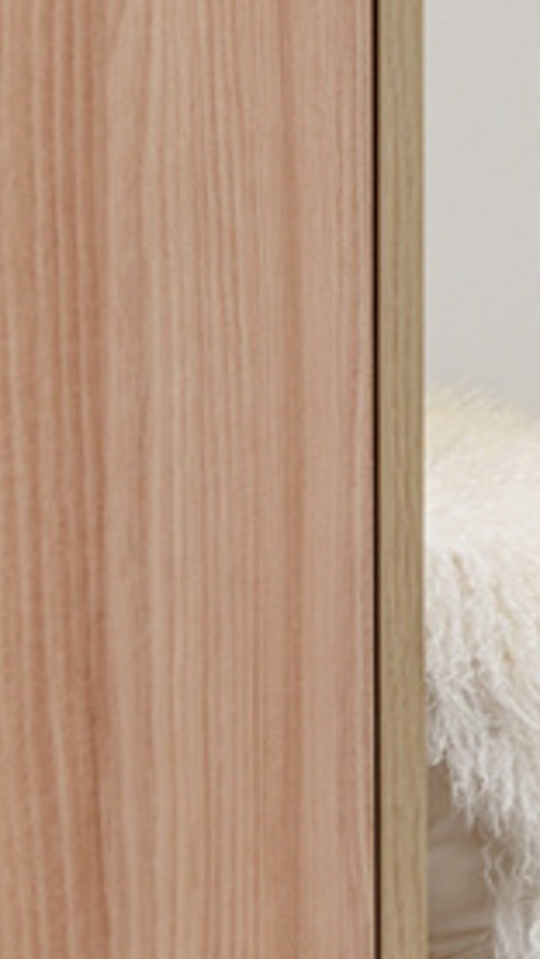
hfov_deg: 11.4
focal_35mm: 60
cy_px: 173
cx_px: 1620
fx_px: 1534
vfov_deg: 33.6
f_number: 6.3
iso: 400
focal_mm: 15.6
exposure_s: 1/640
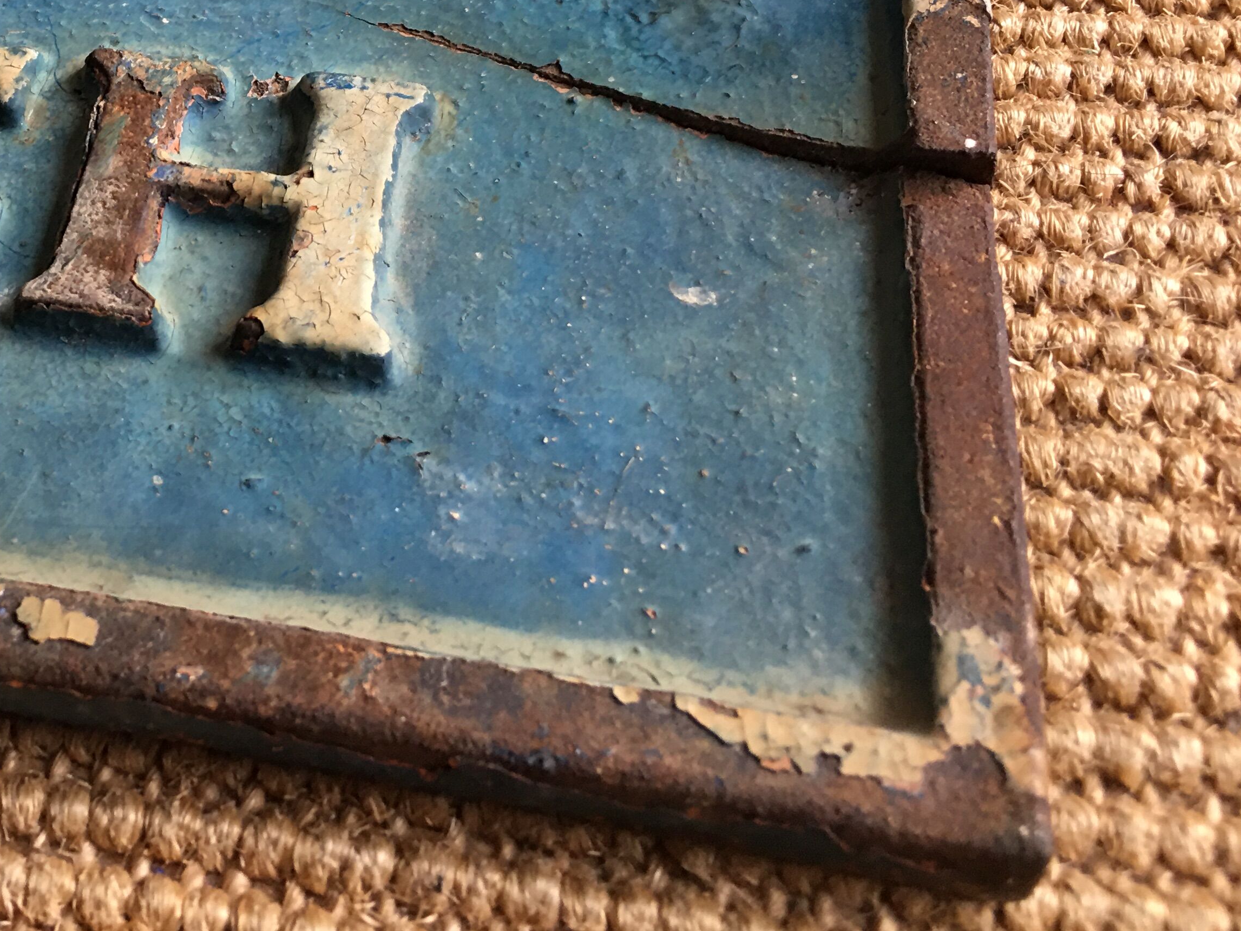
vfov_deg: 27.7
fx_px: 1828
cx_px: 166
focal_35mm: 51
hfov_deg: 35.6
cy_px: 121
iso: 50
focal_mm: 4.15
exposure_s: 1/17
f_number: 2.2
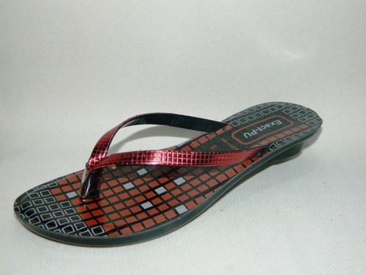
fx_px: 497
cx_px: 183
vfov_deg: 30.9
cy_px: 138
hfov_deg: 40.4
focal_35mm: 47
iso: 200
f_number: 10.2
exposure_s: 1/50
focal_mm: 8.4
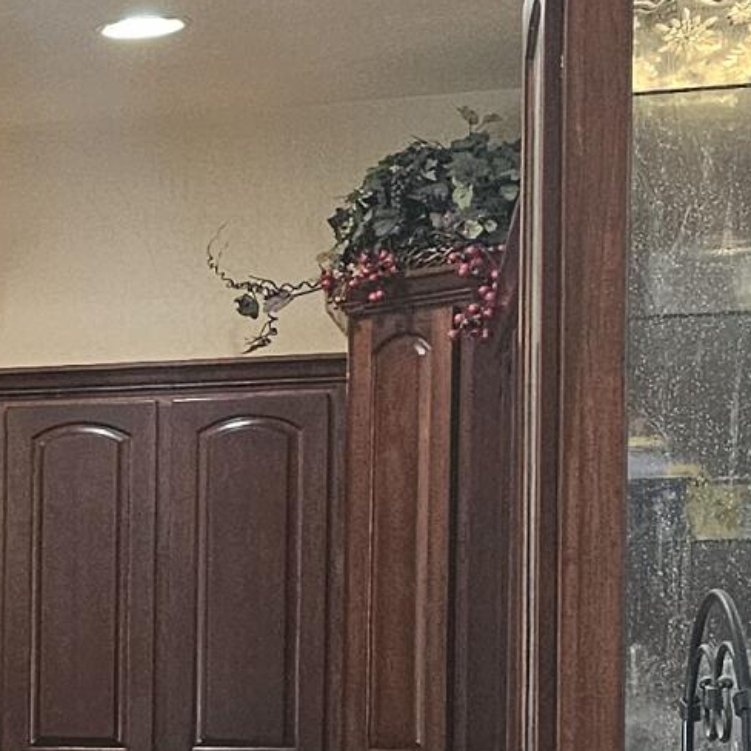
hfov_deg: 11.8
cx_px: -957
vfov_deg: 13.7
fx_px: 3068
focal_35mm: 125
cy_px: 803
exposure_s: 1/120
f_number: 1.7
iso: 500
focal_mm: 6.3
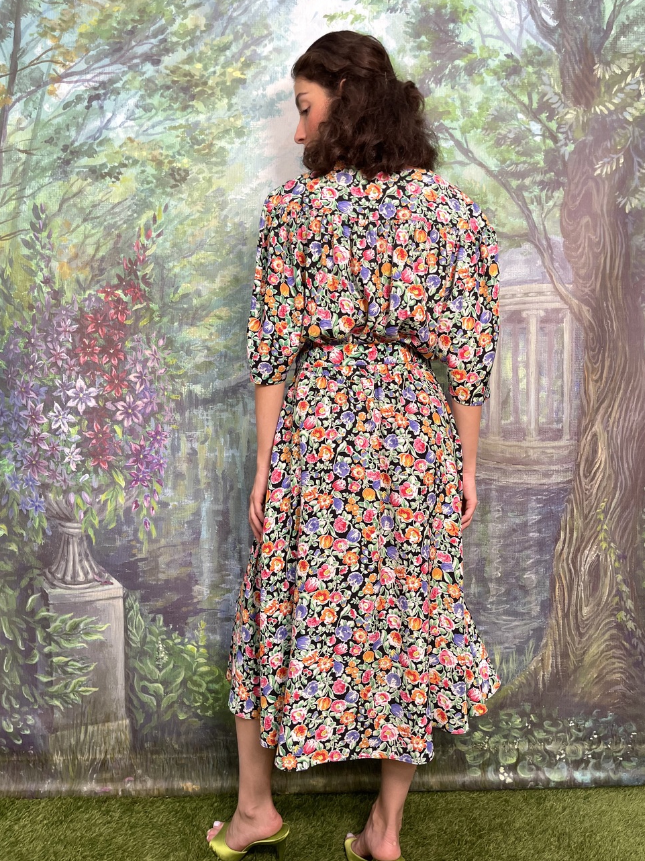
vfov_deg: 67.3
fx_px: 646
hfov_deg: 53.0
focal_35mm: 26
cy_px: 422
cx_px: 334
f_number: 1.6
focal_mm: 5.1
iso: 125
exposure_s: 1/121
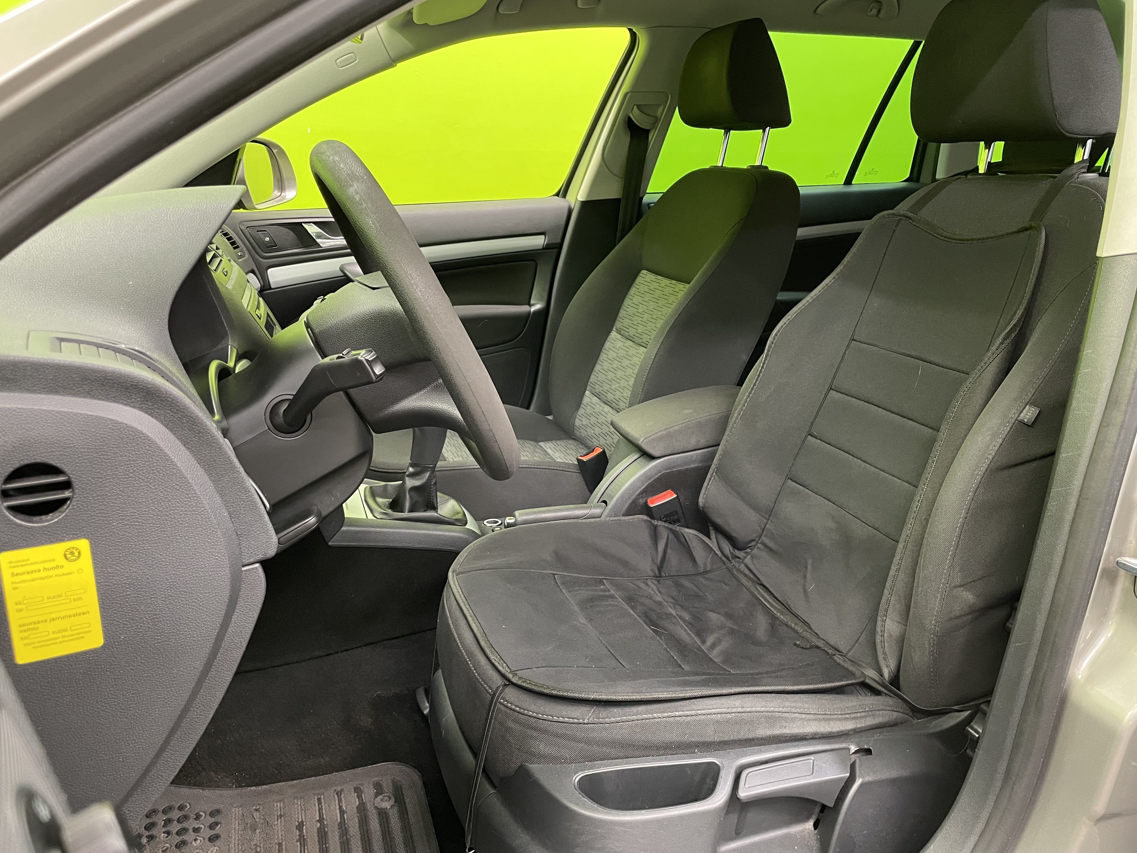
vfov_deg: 53.1
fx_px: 854
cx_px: 568
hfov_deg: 67.3
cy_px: 426
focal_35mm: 26
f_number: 1.6
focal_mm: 4.2
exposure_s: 1/50
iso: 400
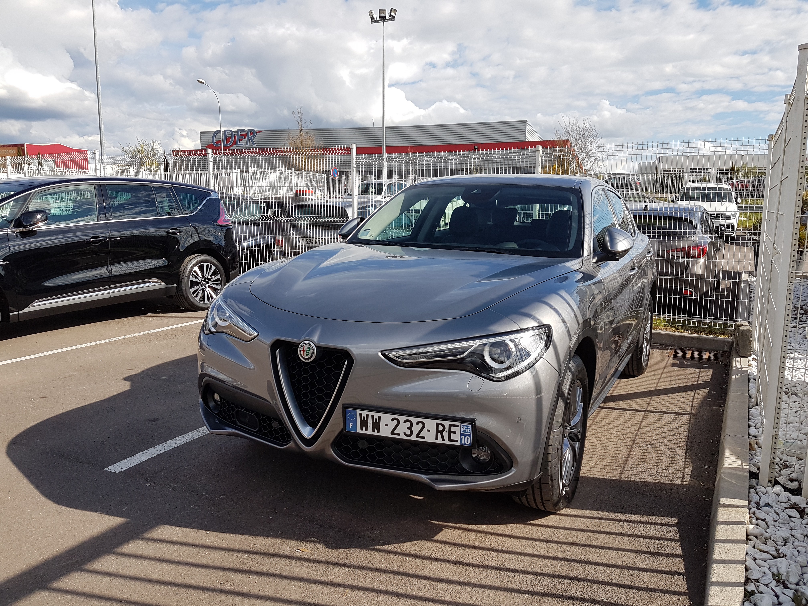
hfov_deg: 67.3
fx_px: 607
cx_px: 404
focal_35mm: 26
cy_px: 303
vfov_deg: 53.1
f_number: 1.7
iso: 40
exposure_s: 1/1748
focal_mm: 4.2
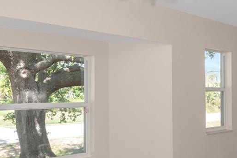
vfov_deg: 28.6
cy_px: 83
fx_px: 309
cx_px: 222
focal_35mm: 47
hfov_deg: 38.5
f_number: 7.1
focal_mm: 15
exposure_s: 1/60
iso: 250
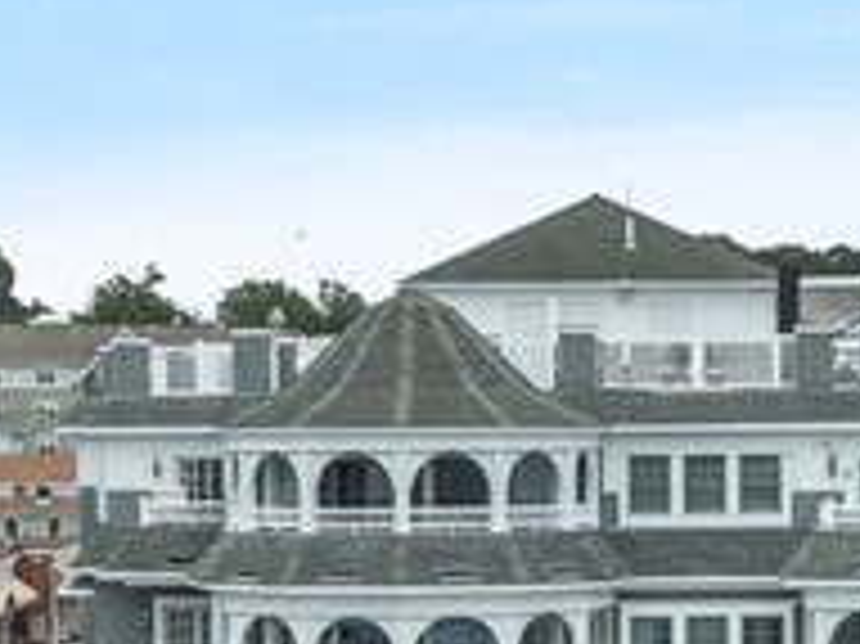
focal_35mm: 129
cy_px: 727
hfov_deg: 15.2
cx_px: 673
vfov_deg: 11.3
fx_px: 3203
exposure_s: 1/120
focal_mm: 12.29
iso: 100
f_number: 2.8
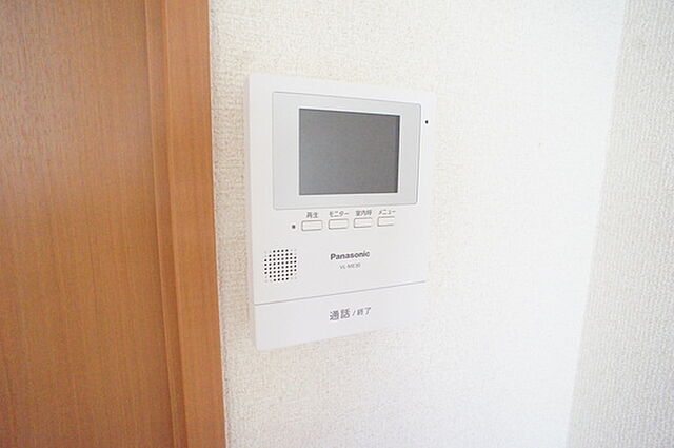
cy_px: 224
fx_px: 449
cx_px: 337
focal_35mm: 24
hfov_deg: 73.8
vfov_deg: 53.0
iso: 6400
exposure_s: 1/100
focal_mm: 16
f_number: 5.6
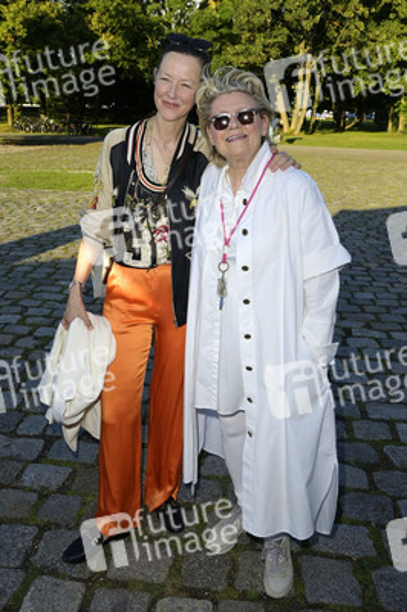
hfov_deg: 43.5
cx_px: 204
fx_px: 510
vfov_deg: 62.0
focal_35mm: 30
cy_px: 306
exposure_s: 1/250
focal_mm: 30
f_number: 11
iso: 400
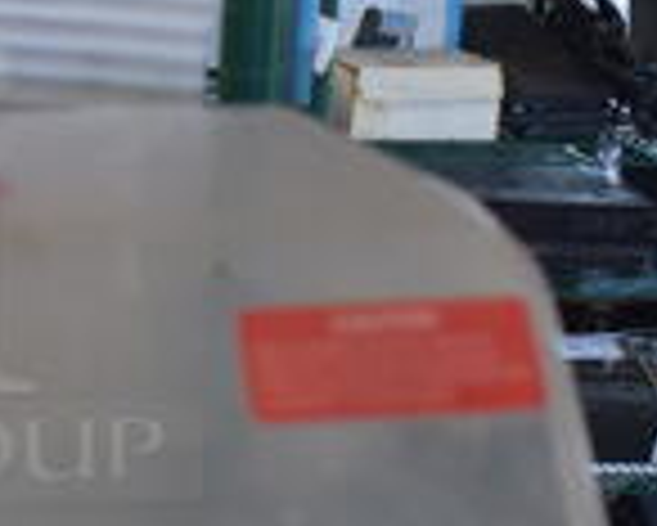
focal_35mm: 106
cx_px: -297
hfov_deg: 16.6
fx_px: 2063
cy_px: 261
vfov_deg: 14.5
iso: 400
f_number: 4.5
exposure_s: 1/50
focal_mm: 18
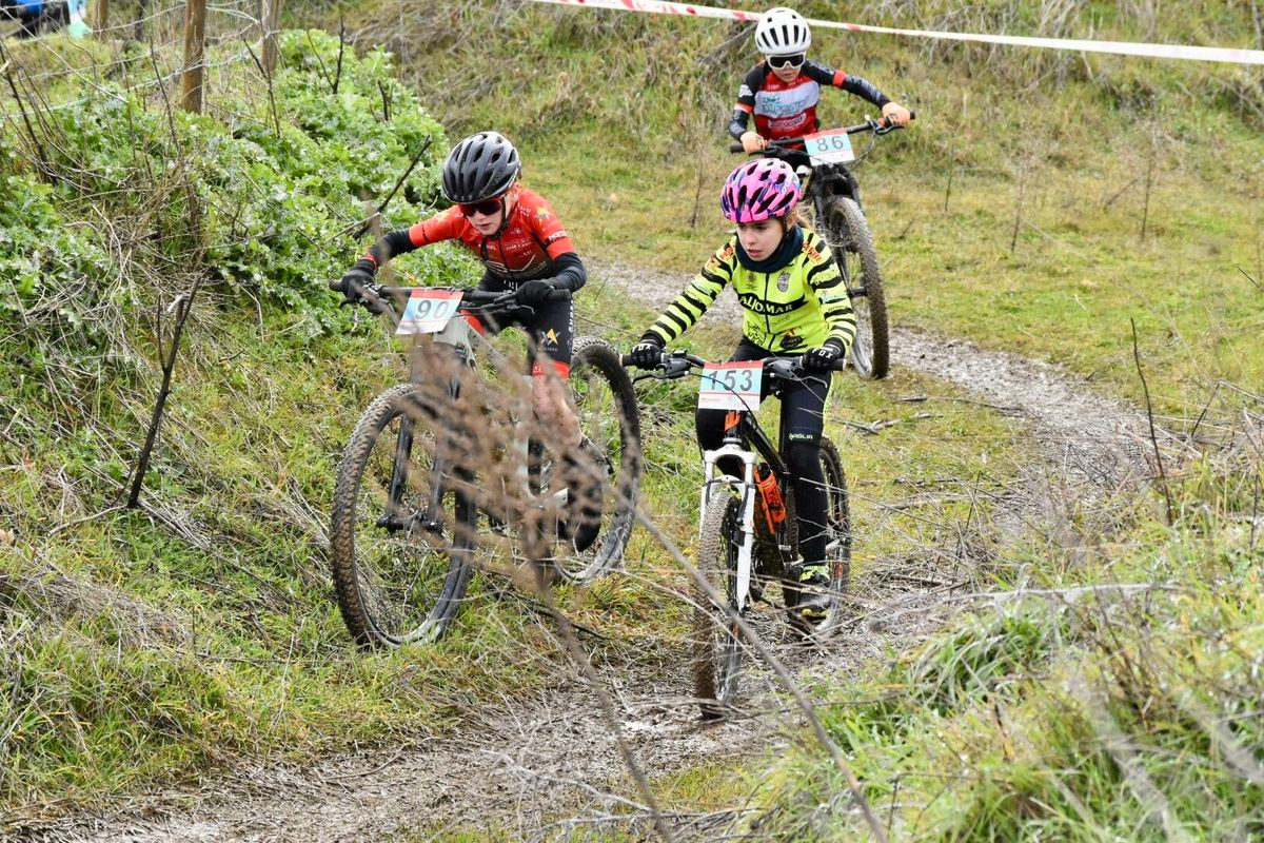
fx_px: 5530
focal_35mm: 158
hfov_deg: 13.0
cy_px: 422
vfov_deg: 8.7
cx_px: 632
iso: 2000
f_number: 7.1
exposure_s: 1/2000
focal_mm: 105
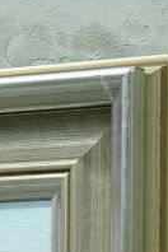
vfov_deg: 6.3
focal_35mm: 315
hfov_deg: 4.2
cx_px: -297
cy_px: 529
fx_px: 2205
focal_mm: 32.5
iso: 2500
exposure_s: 1/50
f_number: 4
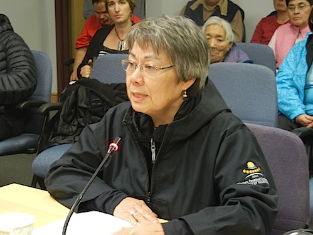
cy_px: 125
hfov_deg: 22.2
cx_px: 143
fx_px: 796
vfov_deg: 16.8
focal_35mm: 88
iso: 400
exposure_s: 1/11.7
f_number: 4.3
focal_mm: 13.9
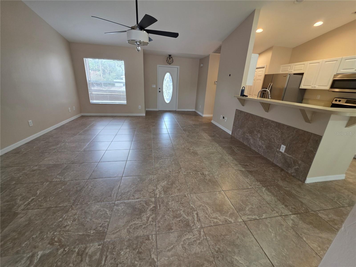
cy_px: 134
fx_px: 134
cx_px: 178
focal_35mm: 13
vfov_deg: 89.9
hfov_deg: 106.2
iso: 160
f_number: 1.9
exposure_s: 1/60
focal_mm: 2.2
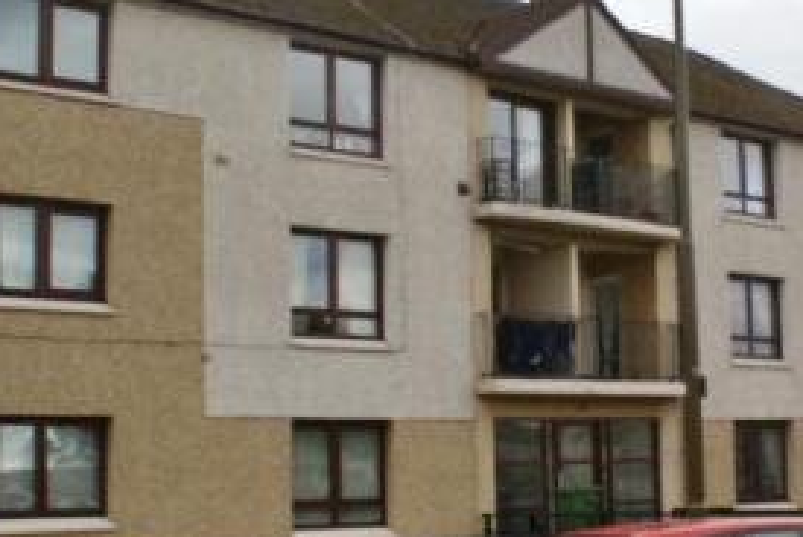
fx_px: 1429
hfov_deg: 30.6
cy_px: 308
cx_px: 641
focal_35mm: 64
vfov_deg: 21.3
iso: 100
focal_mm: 18
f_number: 5.6
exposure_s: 1/400
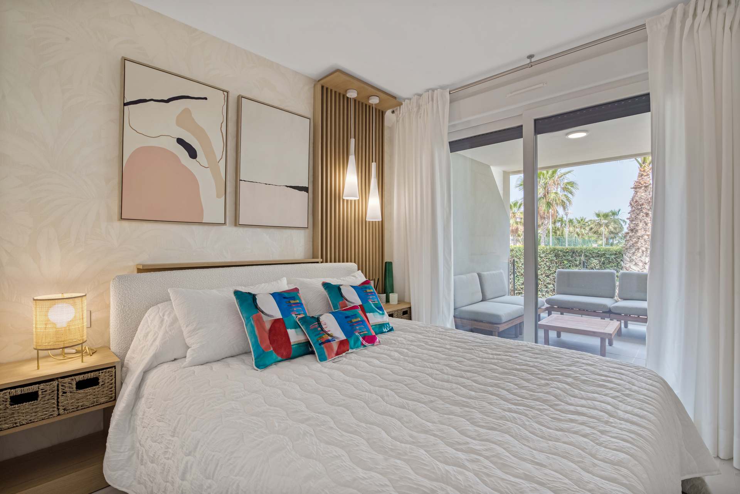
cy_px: 247
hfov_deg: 96.7
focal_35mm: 16
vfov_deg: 73.8
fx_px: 329
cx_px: 370
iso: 100
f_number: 10
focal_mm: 16
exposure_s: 1/25
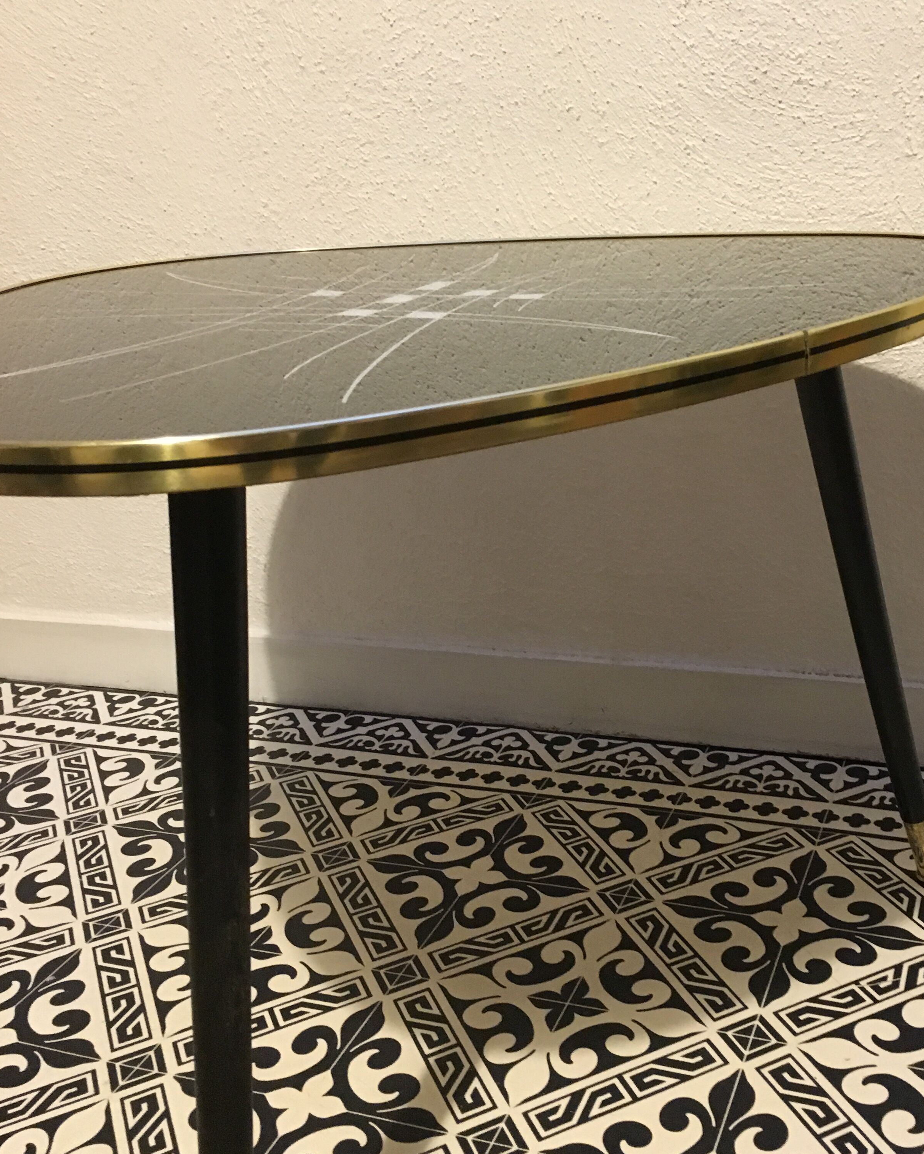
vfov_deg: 47.9
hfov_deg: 38.9
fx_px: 1299
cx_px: 573
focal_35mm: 38
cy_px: 553
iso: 250
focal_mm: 4.15
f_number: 2.2
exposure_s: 1/17
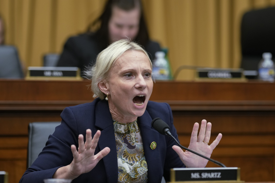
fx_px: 1589
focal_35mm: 208
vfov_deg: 6.6
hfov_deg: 9.9
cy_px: 90
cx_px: 141
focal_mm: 135
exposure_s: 1/500
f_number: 2
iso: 800
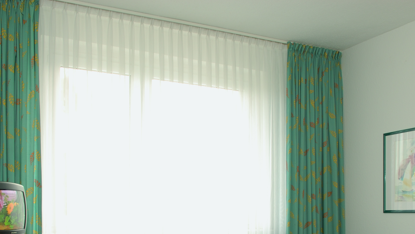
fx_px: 449
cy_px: 211
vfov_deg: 28.1
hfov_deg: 49.6
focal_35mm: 41
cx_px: 209
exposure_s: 1/15
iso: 100
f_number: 7.1
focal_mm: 17
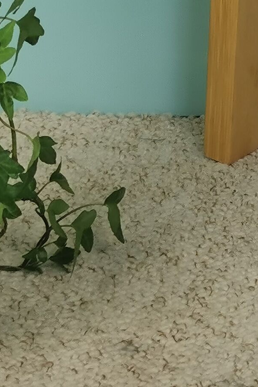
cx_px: 584
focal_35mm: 217
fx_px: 2333
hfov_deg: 6.1
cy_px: -46
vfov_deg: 9.4
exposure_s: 1/100
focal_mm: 5.58
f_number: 1.8
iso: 50
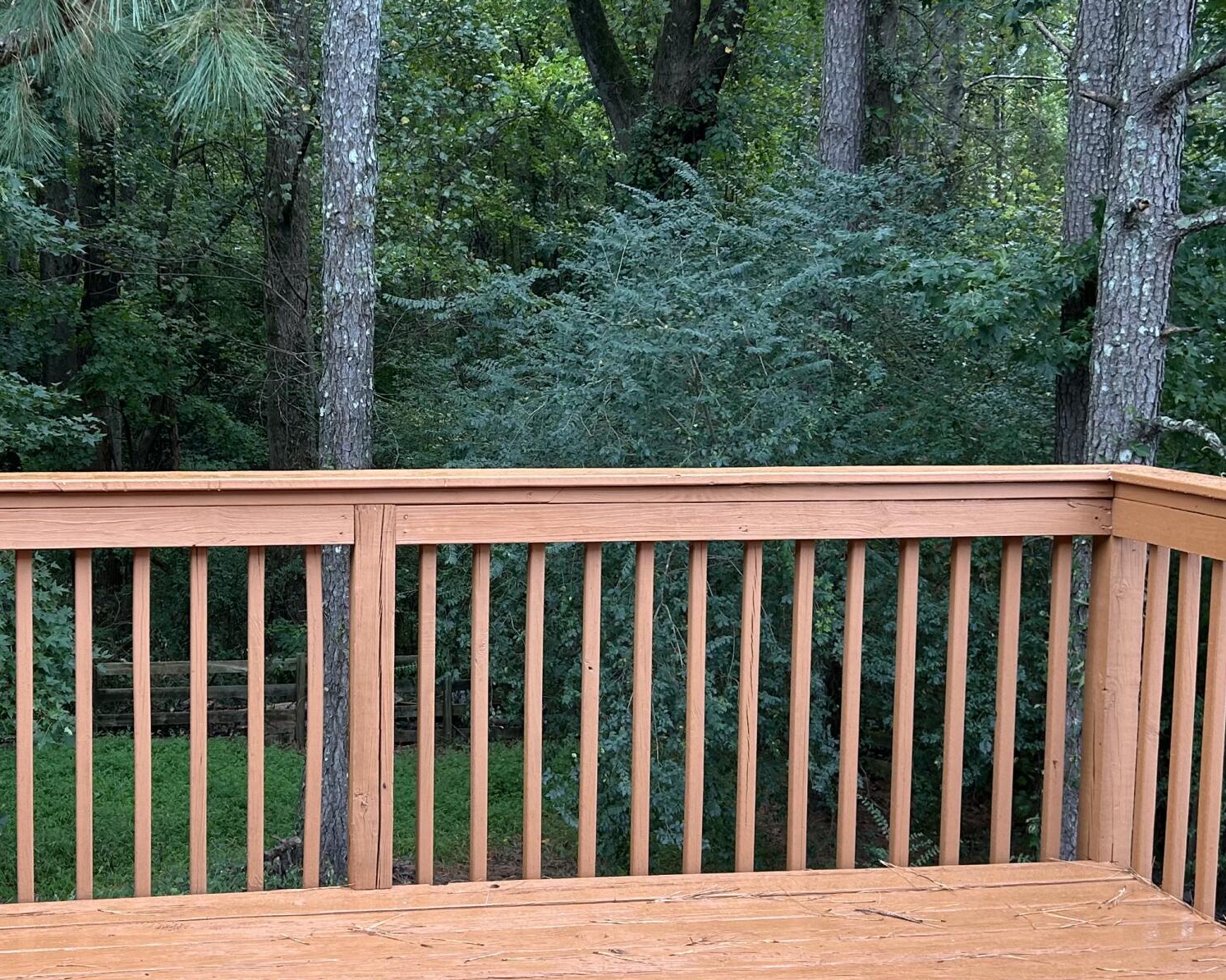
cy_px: 483
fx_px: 1850
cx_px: 399
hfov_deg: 36.3
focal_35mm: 51
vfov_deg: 29.7
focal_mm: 5.7
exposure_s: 1/121
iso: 50
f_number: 1.5
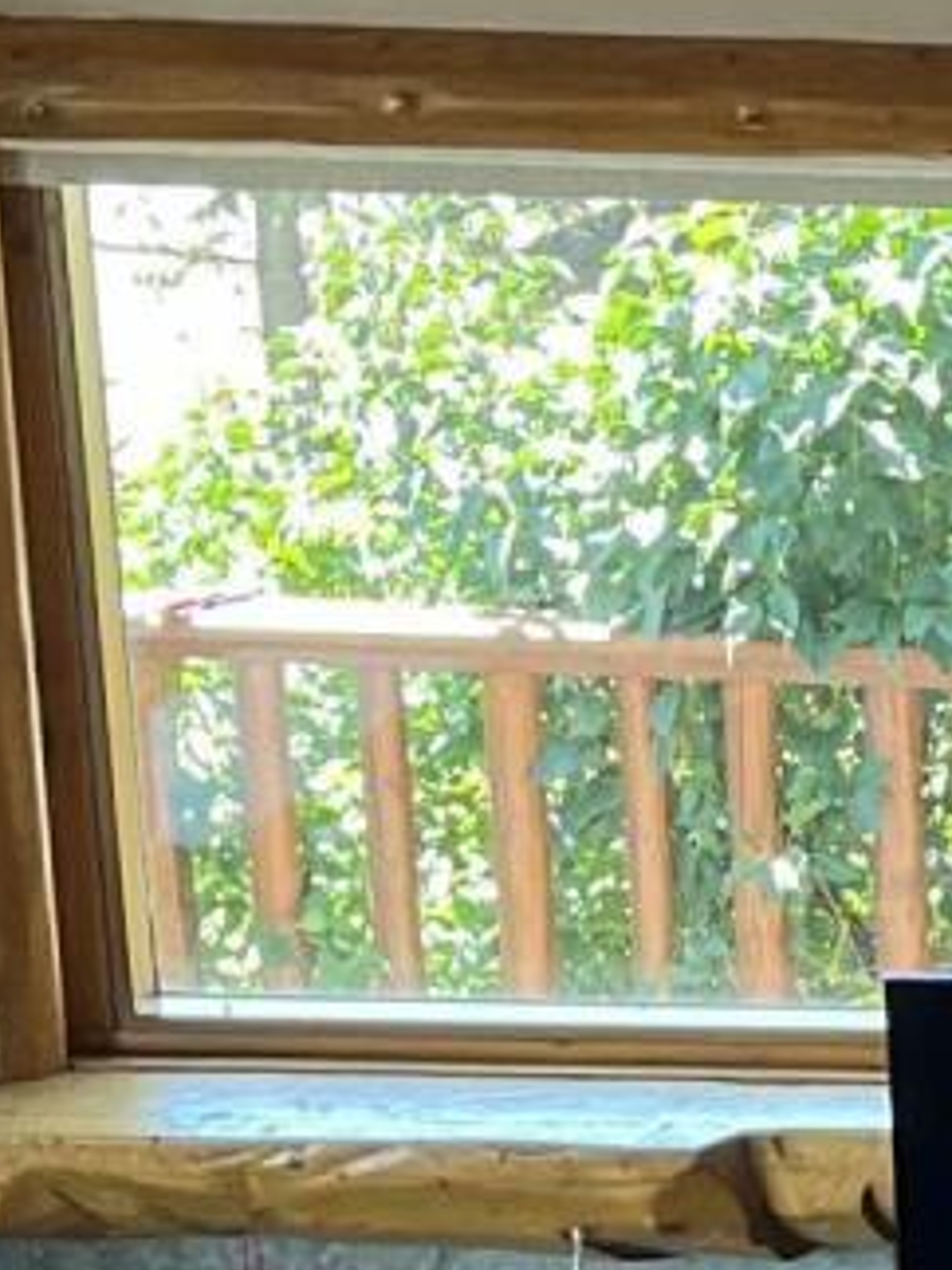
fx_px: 5908
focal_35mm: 161
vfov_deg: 12.2
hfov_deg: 8.2
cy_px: 1113
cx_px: 2522
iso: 125
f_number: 1.6
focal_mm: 5.1
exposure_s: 1/121
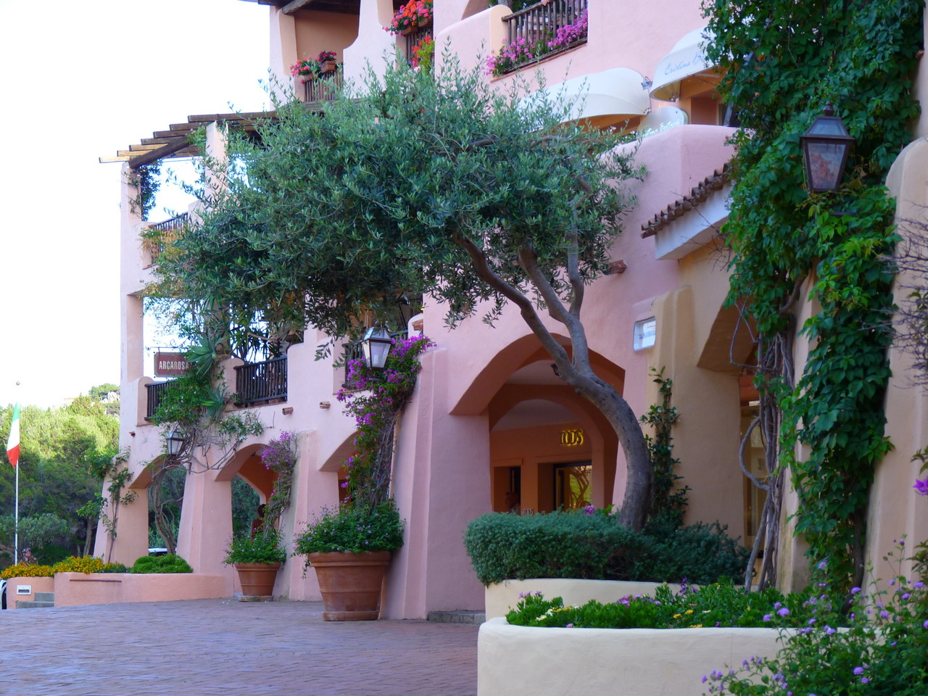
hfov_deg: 19.4
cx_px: 464
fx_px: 2708
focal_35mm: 101
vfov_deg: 14.6
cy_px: 348
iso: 80
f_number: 3.6
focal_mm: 18
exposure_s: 1/100
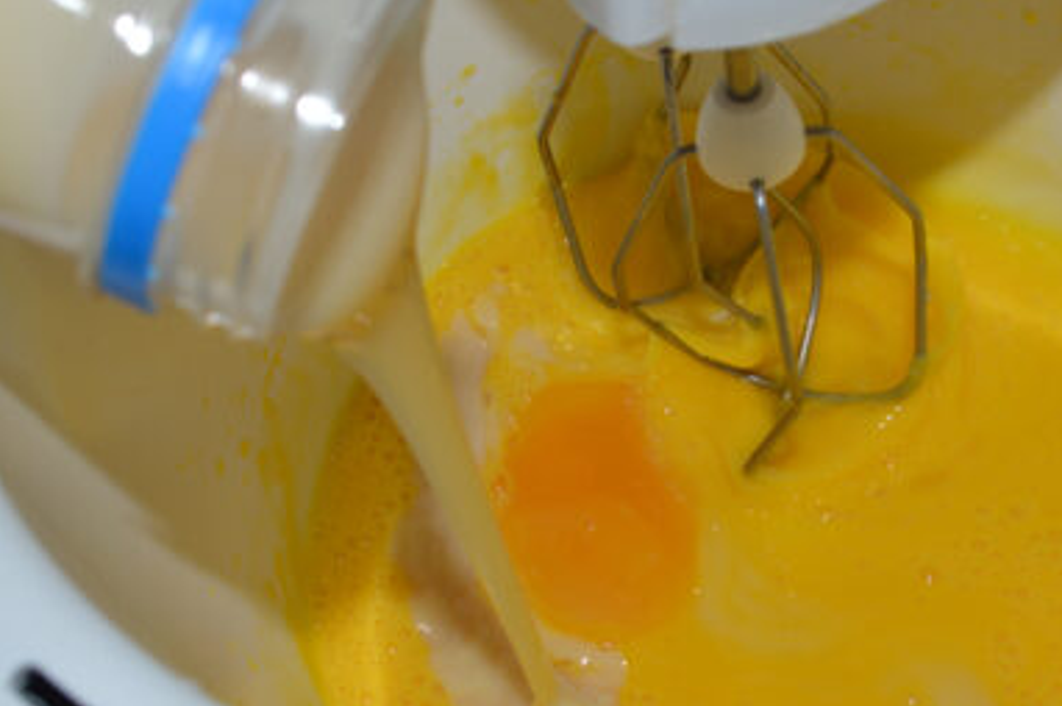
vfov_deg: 20.6
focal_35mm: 66
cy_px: 354
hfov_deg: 30.5
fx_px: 1945
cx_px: 592
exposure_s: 1/60
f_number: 8
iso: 100
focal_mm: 24
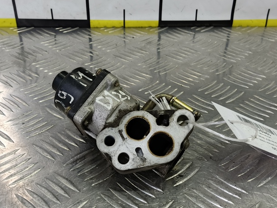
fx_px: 312
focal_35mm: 39
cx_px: 131
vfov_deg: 36.6
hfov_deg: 47.8
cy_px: 133
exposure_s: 1/50
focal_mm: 4.11
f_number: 1.6
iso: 105
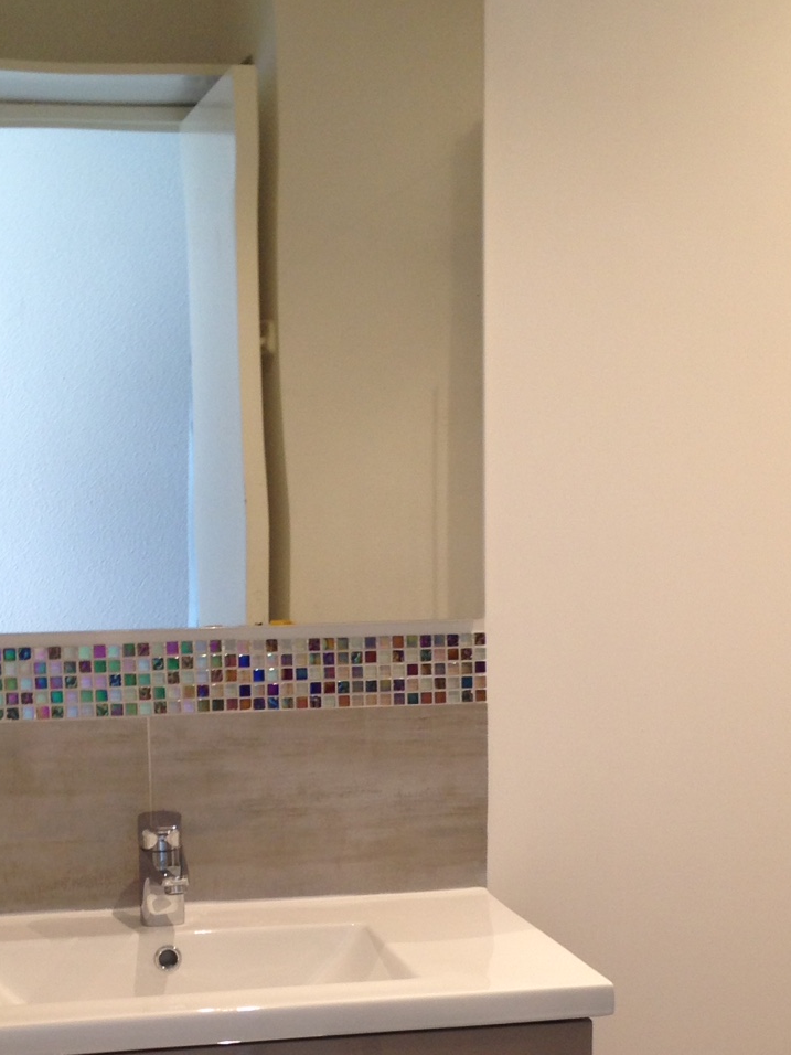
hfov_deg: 19.6
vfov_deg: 25.6
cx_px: 378
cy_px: 825
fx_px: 2285
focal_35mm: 75
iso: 50
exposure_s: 1/20
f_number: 2.4
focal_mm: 4.28
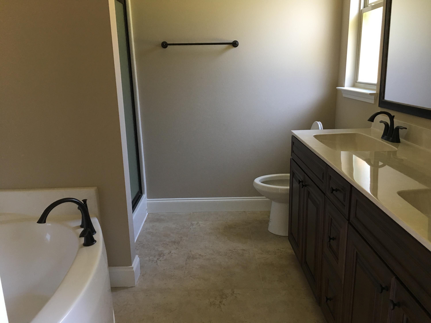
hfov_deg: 61.7
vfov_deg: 48.2
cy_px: 162
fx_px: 361
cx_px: 216
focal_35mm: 29
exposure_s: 1/15
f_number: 2.2
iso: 50
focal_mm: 4.15
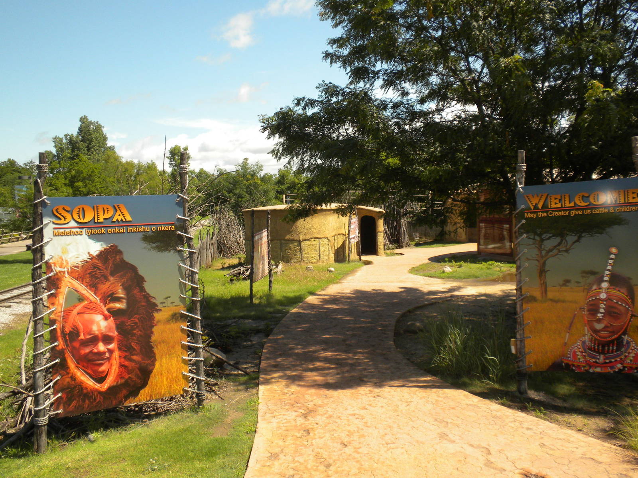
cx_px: 319
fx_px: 682
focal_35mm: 37
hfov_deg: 50.1
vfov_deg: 38.7
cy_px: 239
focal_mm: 6.6
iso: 90
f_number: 10
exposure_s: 1/106
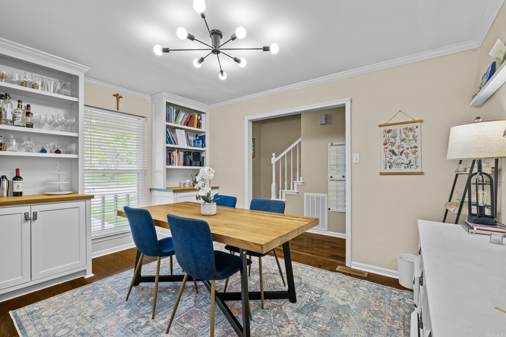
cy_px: 168
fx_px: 211
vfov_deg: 77.3
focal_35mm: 15
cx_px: 253
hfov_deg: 100.4
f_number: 8
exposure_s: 1/2.5
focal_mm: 10
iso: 800
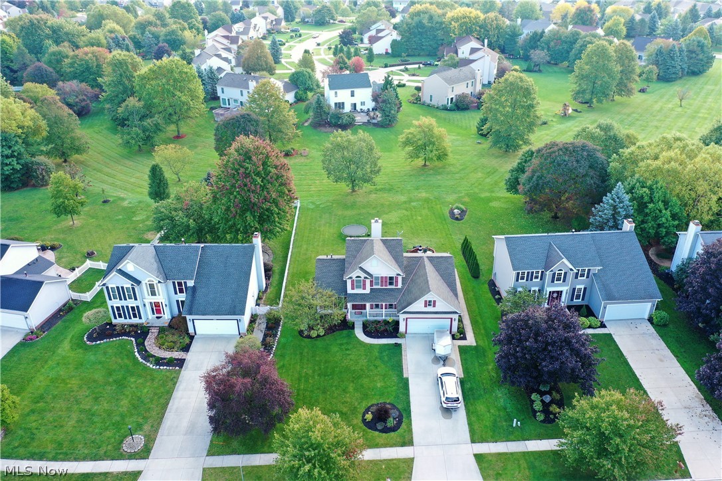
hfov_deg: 65.5
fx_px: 562
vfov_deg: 46.4
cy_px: 240
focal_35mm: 28
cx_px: 361
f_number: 3.5
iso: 100
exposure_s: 1/80
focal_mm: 10.26
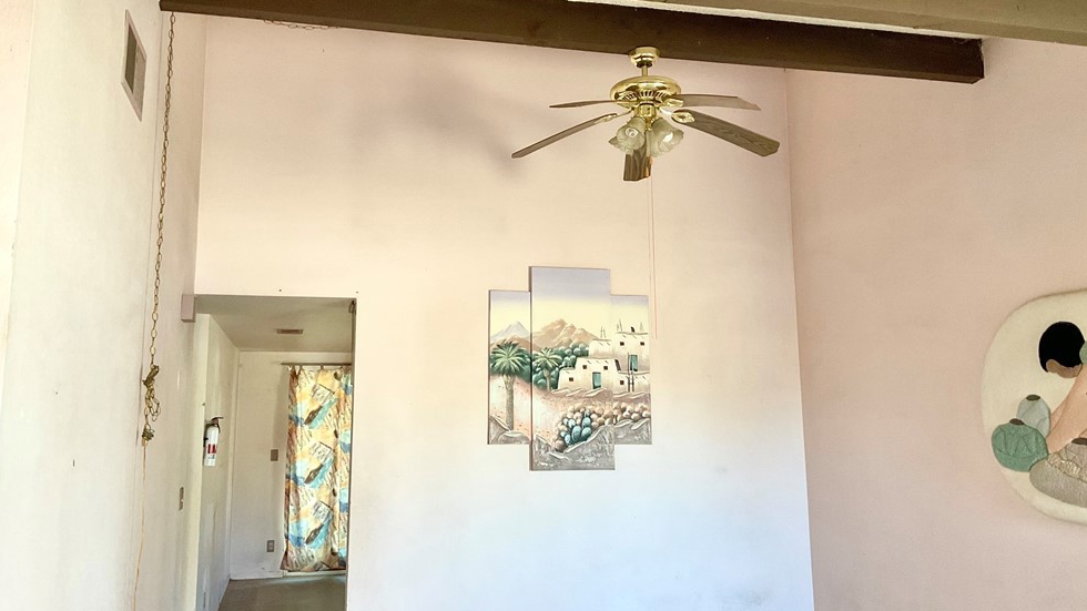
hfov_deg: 59.5
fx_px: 951
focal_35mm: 33
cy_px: 259
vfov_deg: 35.6
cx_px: 530
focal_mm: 3
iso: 80
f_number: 1.8
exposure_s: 1/60
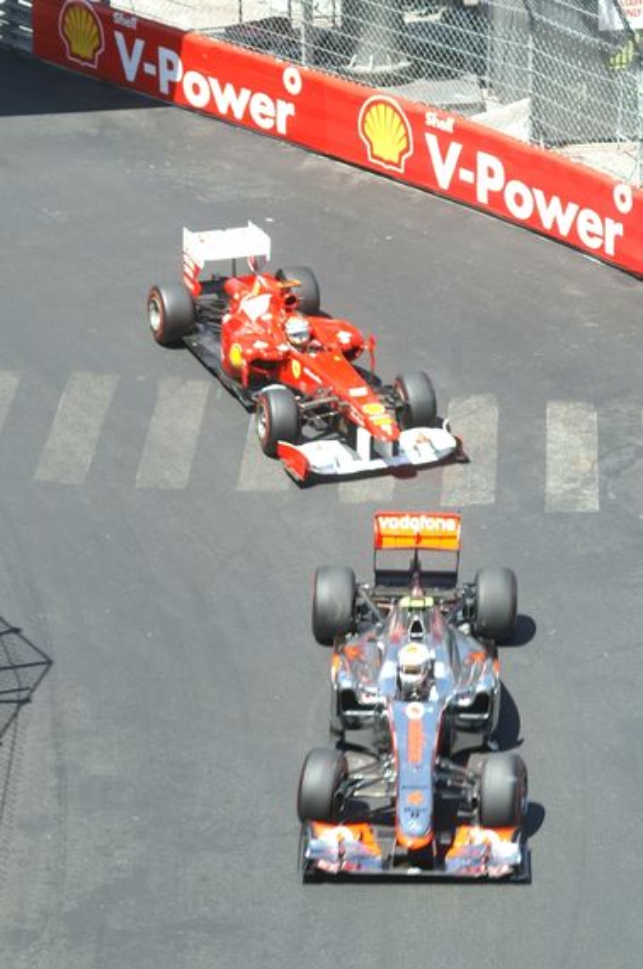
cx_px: 322
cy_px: 484
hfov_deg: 9.1
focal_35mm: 150
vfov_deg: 13.7
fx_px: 4033
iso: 100
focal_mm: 100
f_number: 5
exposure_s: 1/250
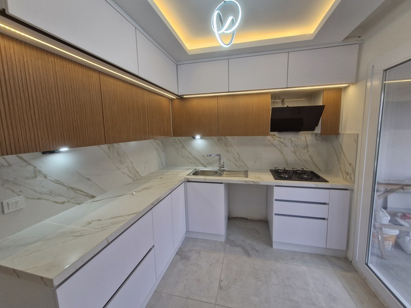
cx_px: 206
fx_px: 154
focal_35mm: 13
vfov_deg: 89.9
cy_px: 154
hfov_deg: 106.2
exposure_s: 1/50
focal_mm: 1.74
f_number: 2.2
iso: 50
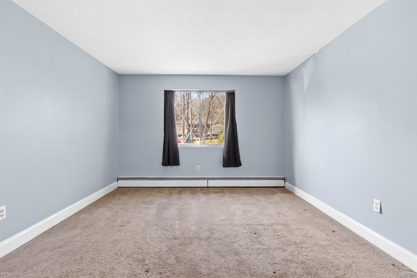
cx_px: 208
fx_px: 208
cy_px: 139
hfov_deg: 90.0
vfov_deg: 67.4
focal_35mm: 18
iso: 100
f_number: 8
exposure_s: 1.6
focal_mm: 12
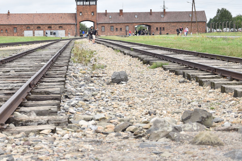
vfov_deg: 16.4
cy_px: 66
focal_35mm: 83
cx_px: 105
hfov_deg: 24.5
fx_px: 558
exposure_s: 1/320
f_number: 5
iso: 100
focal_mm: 40
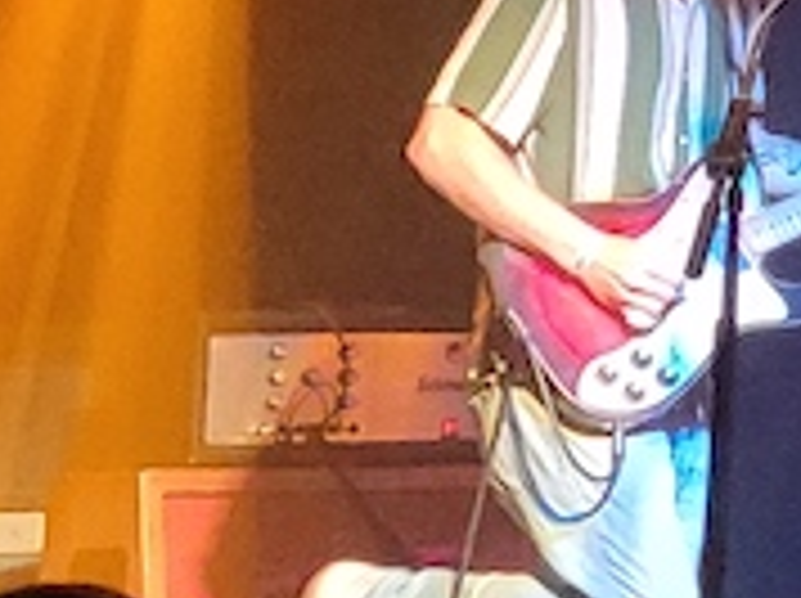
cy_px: -598
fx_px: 4737
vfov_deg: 7.0
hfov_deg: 8.5
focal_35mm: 205
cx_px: 2205
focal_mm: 5.4
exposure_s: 1/33
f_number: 1.8
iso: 800
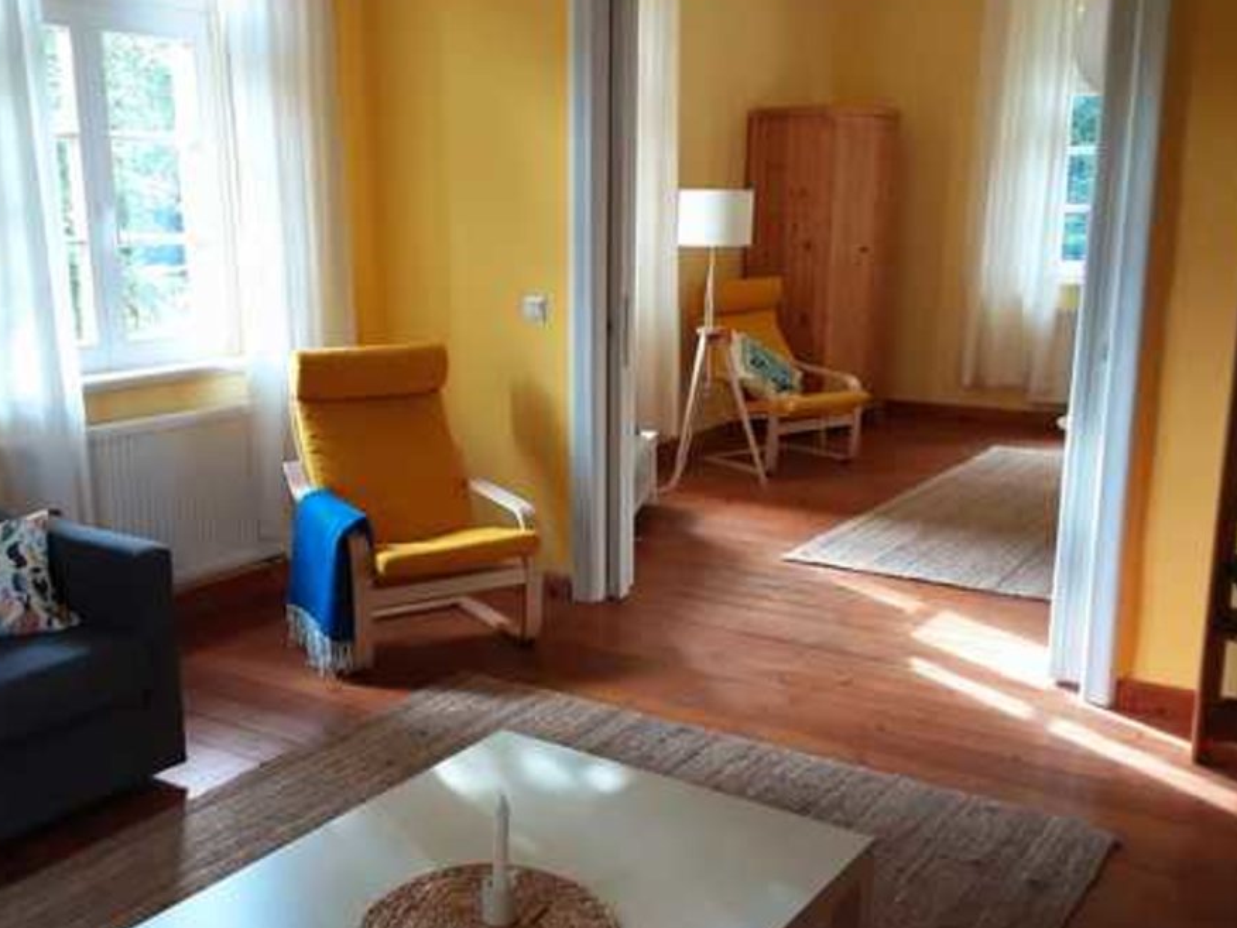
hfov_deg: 50.0
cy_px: 477
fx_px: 1322
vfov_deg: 38.7
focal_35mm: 37
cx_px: 535
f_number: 1.9
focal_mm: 2.91
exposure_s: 1/50
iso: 125
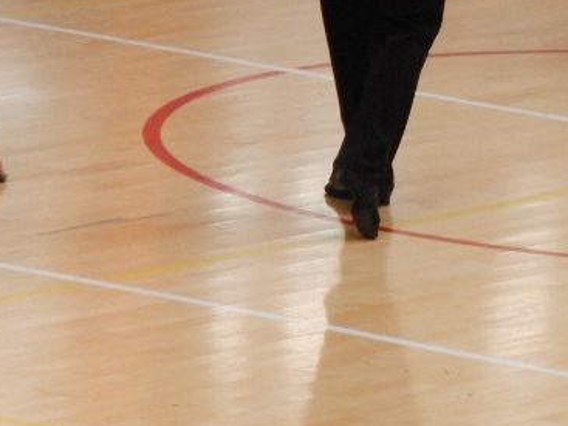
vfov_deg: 2.3
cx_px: 497
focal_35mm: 647
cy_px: -67
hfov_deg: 3.1
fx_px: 10613
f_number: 4.4
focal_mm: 41
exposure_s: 1/250
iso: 400
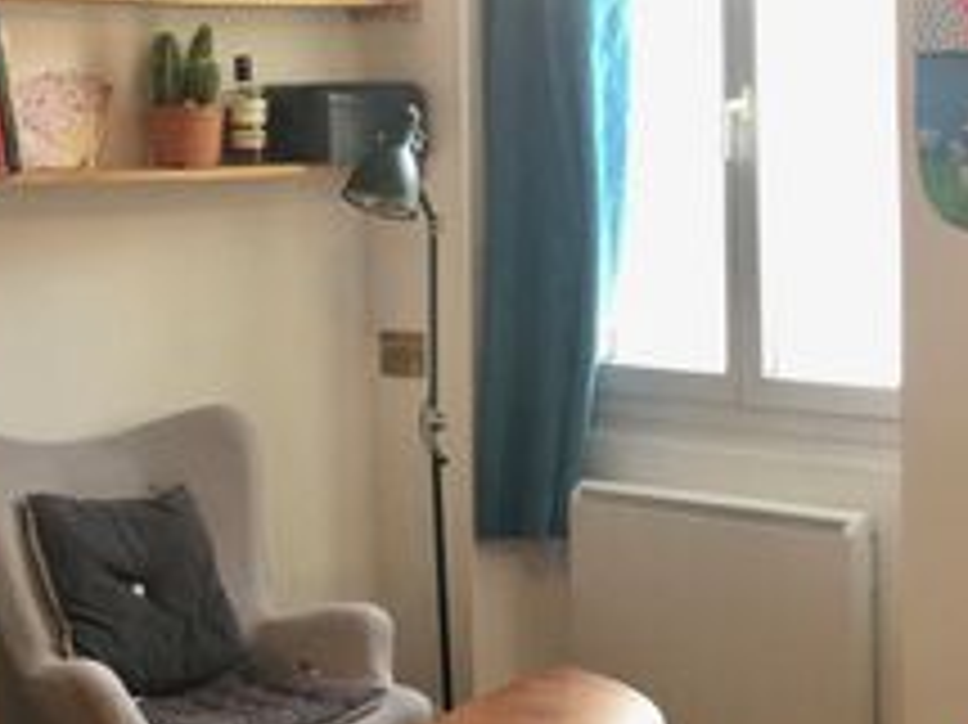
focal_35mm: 81
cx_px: 563
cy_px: 279
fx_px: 2264
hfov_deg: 24.1
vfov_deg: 18.2
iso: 100
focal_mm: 4.15
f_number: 2.2
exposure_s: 1/33
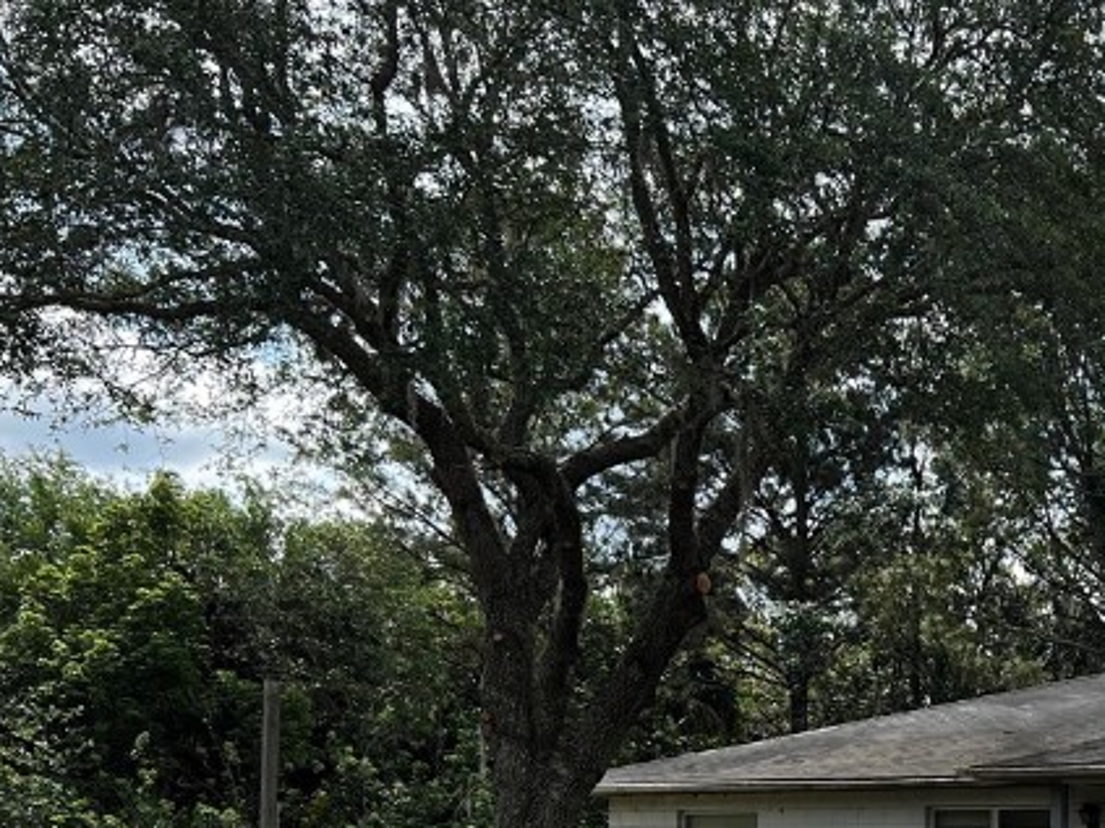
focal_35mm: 63
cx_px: 1183
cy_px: 919
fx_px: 2010
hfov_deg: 28.2
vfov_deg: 22.0
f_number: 1.5
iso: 50
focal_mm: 5.7
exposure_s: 1/1779
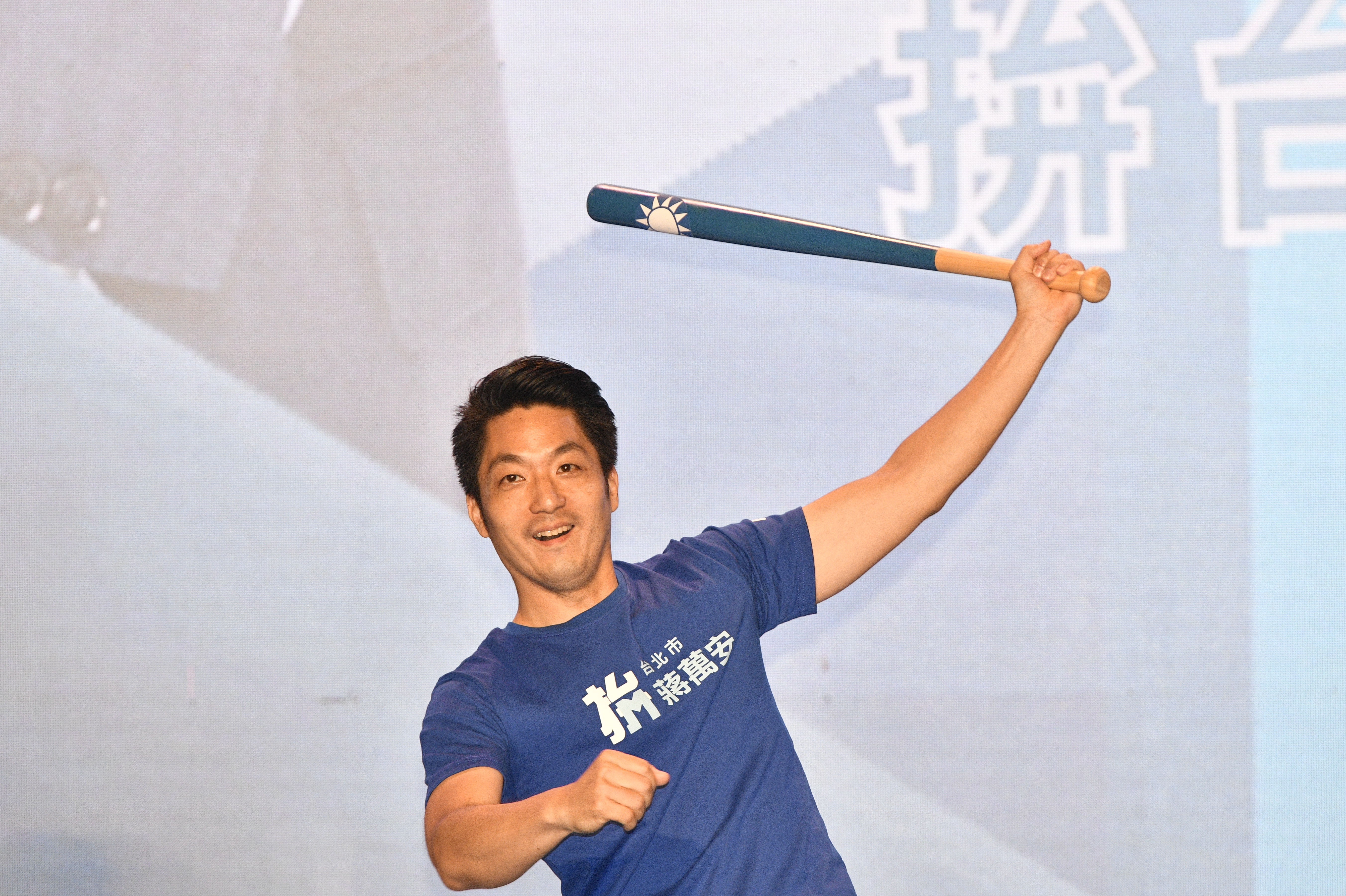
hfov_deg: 4.9
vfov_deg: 3.3
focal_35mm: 420
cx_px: 673
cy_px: 448
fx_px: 15695
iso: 1600
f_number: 5.6
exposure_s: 1/250
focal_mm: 280
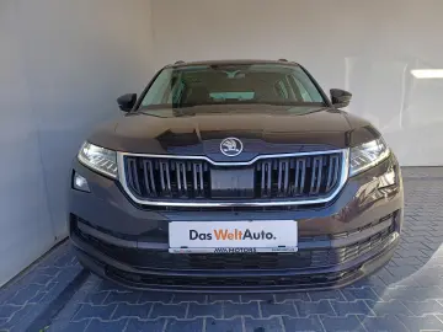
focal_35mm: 25
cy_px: 166
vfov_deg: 54.9
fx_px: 320
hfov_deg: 69.4
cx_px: 222
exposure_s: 1/159
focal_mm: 4.65
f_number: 1.8
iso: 50
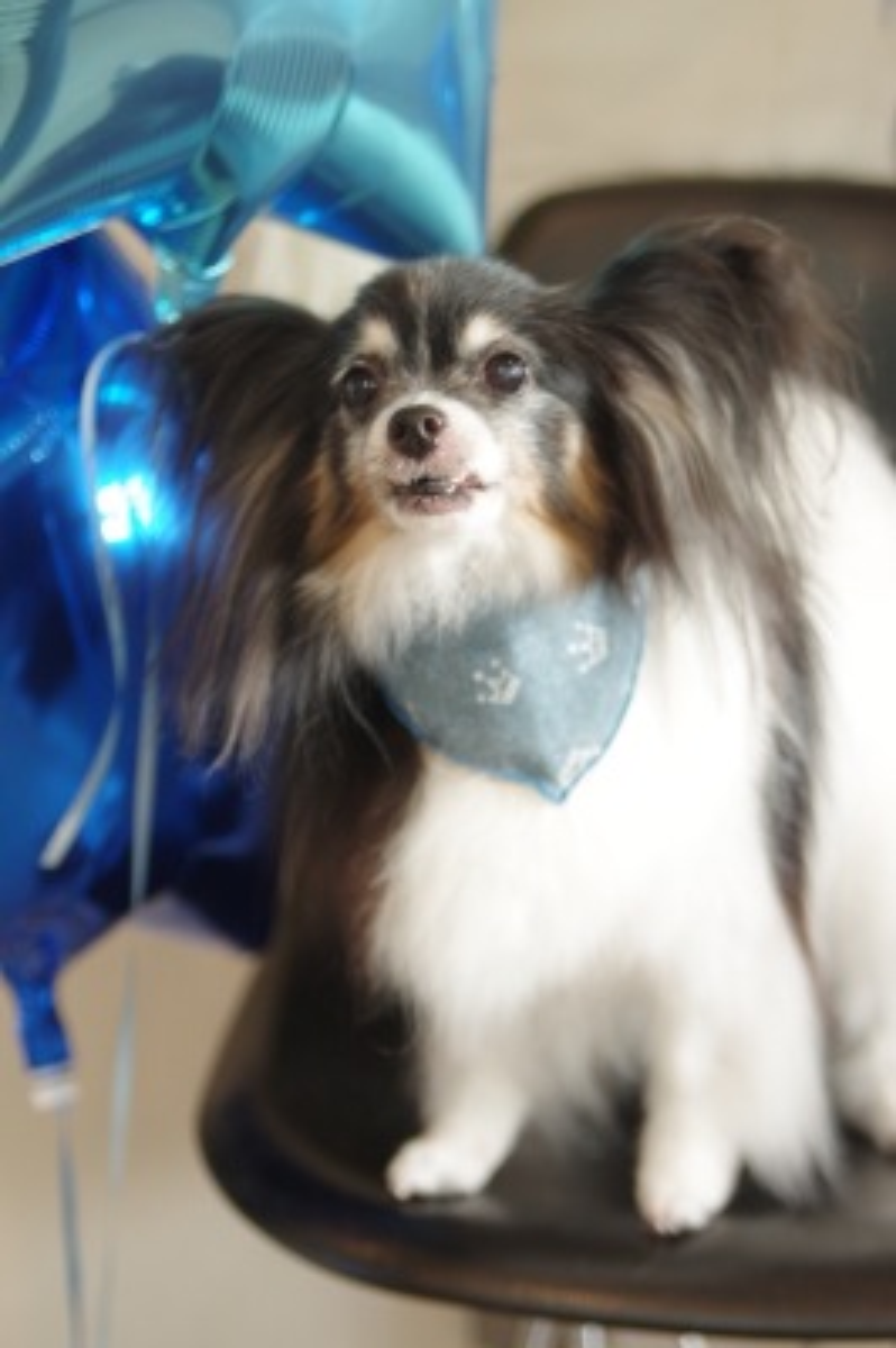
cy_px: 674
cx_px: 448
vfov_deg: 27.0
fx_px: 2805
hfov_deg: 18.2
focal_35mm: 75
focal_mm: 50
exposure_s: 1/100
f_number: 2.8
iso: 800
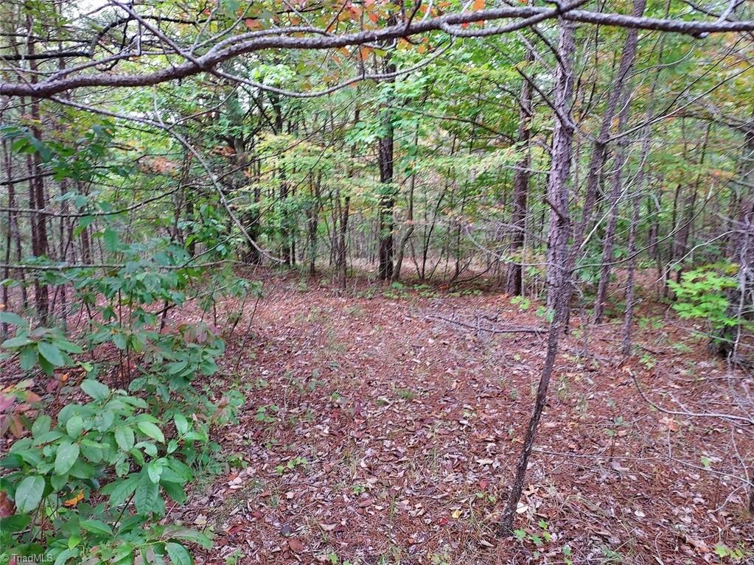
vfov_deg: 56.8
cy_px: 282
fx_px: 523
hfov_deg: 71.6
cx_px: 377
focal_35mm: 24
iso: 50
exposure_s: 1/60
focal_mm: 4.6
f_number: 1.8
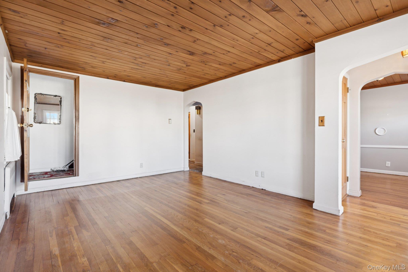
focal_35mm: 17
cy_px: 136
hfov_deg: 93.3
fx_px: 193
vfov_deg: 70.4
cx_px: 204
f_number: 9
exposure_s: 1/6
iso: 320
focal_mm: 17
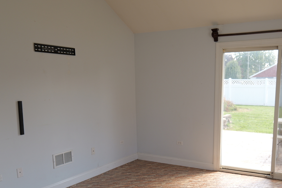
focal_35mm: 35
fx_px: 274
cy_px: 135
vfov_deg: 37.2
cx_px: 166
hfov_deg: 54.1
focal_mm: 20
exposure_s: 1/80
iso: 100
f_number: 3.5
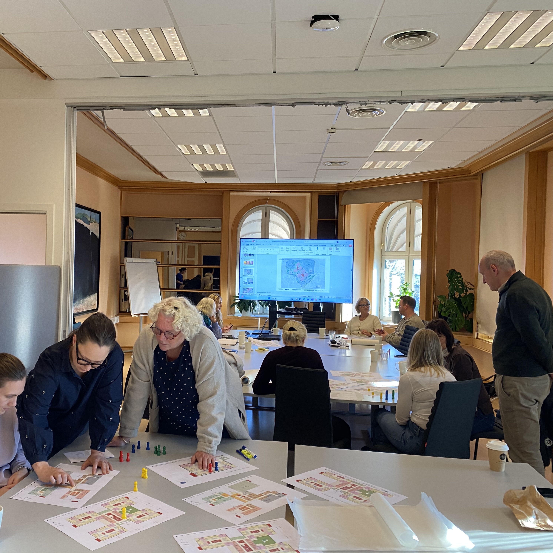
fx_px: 560
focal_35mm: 31
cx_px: 196
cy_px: 274
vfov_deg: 52.5
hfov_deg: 51.8
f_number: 1.8
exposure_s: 1/50
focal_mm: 4.25
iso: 80
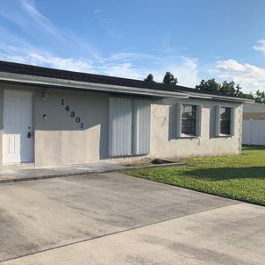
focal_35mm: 38
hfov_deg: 42.4
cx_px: 64
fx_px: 329
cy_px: 137
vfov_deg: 43.9
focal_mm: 4.25
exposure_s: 1/2033
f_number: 1.8
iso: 25
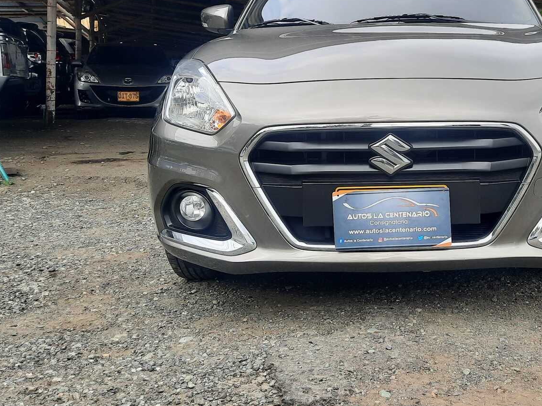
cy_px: 146
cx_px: 393
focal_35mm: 45
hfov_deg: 41.1
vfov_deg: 32.0
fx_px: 704
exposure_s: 1/255
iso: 32
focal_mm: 4.6
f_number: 2
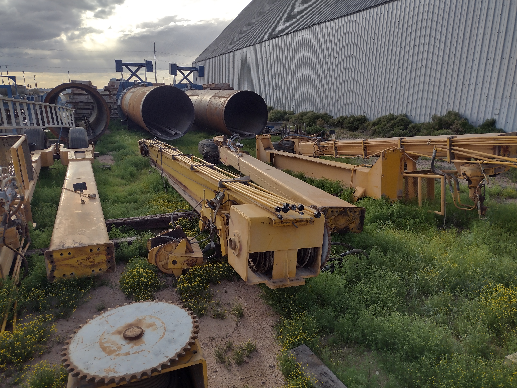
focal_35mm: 27
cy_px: 194
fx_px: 403
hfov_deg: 65.3
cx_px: 258
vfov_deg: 51.4
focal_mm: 4.71
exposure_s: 1/1692
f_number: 1.7
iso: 100
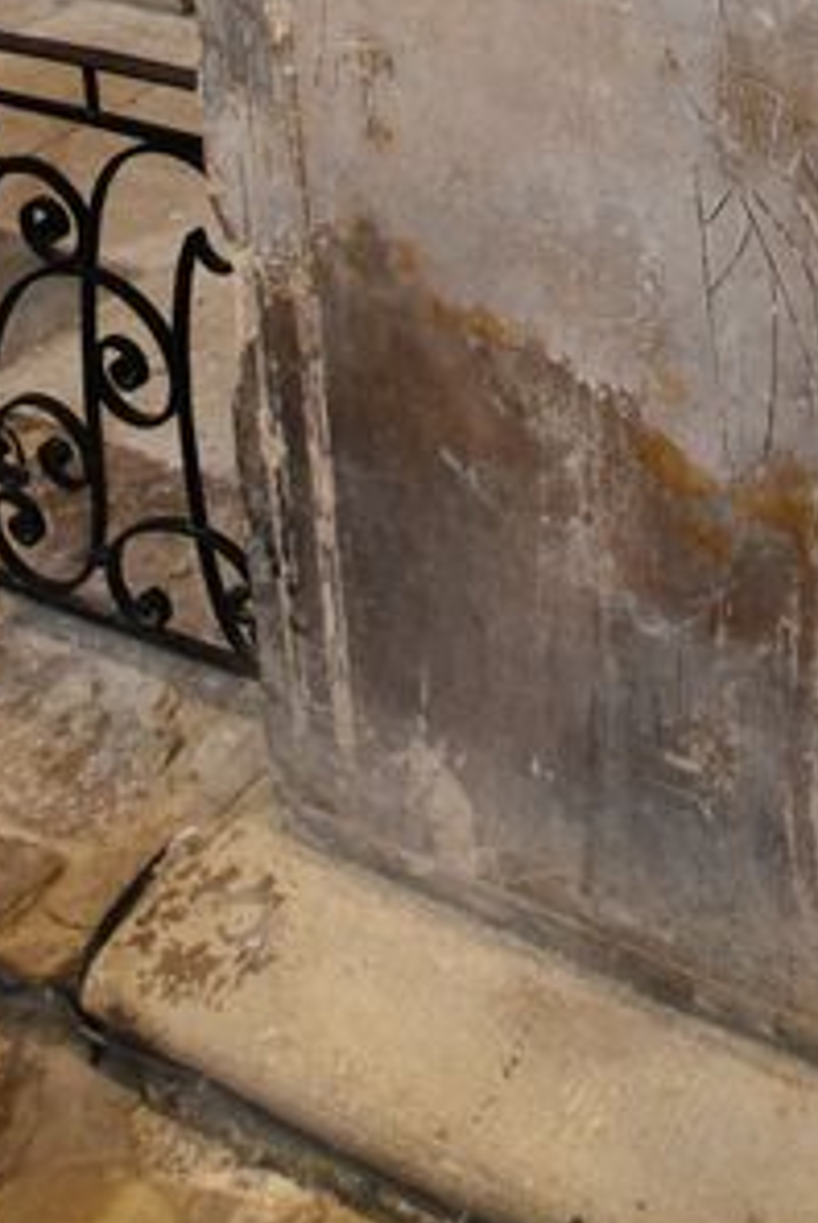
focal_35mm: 53
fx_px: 1808
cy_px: -186
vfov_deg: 32.1
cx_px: 770
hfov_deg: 24.6
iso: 1100
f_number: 4
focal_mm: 15
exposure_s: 1/60
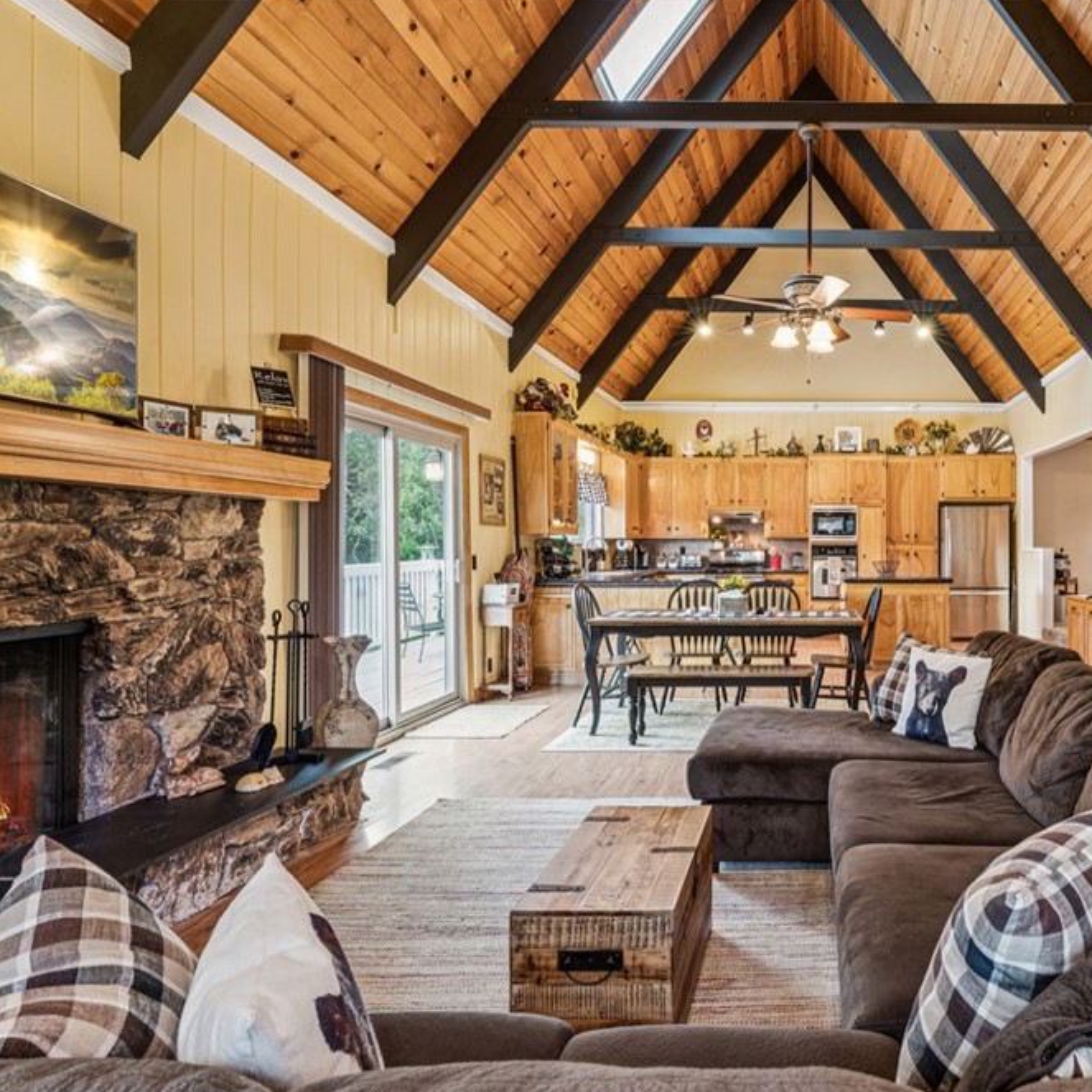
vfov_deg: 70.8
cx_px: 815
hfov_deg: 66.5
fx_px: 768
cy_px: 553
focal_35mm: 22
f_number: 13
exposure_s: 3.2
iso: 100
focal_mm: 16.4
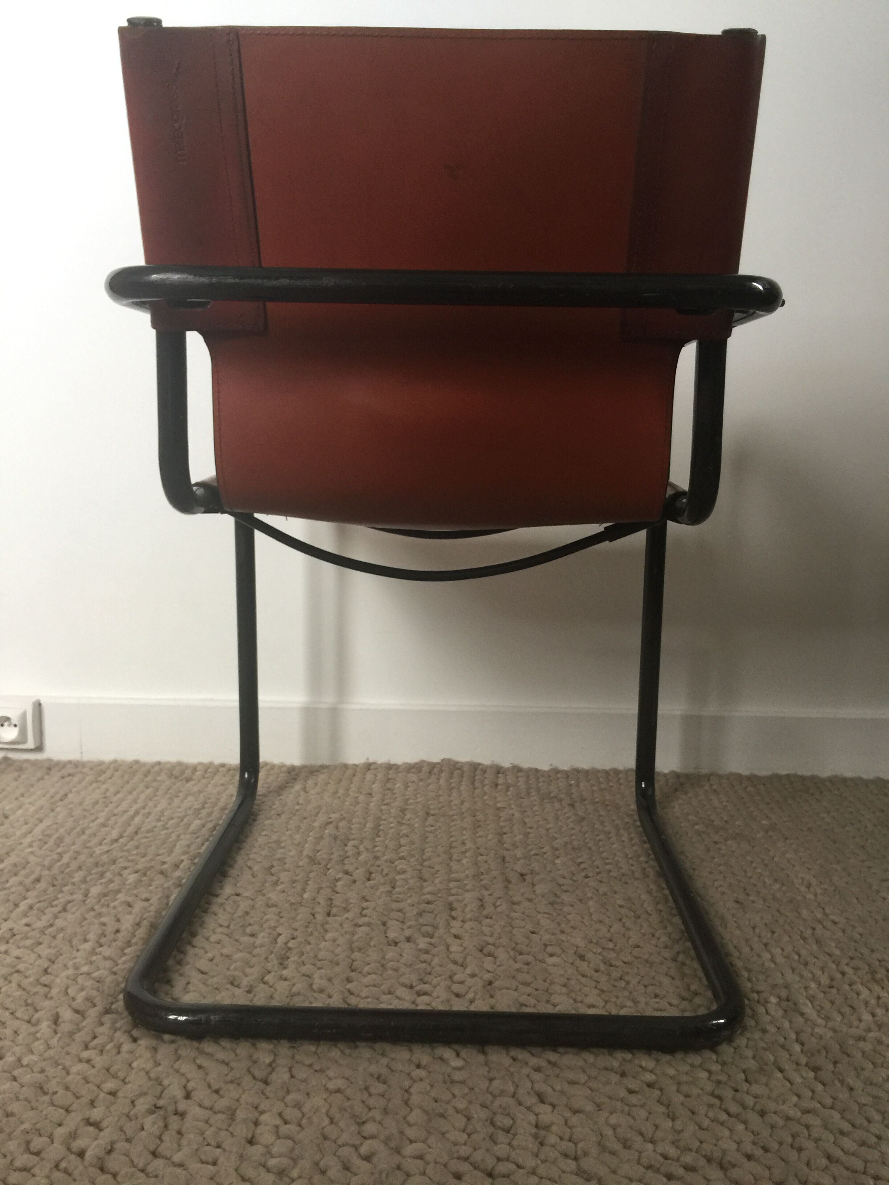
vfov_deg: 61.7
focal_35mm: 29
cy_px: 592
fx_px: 993
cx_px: 444
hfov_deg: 48.2
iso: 50
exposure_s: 1/33
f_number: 2.2
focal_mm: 4.15
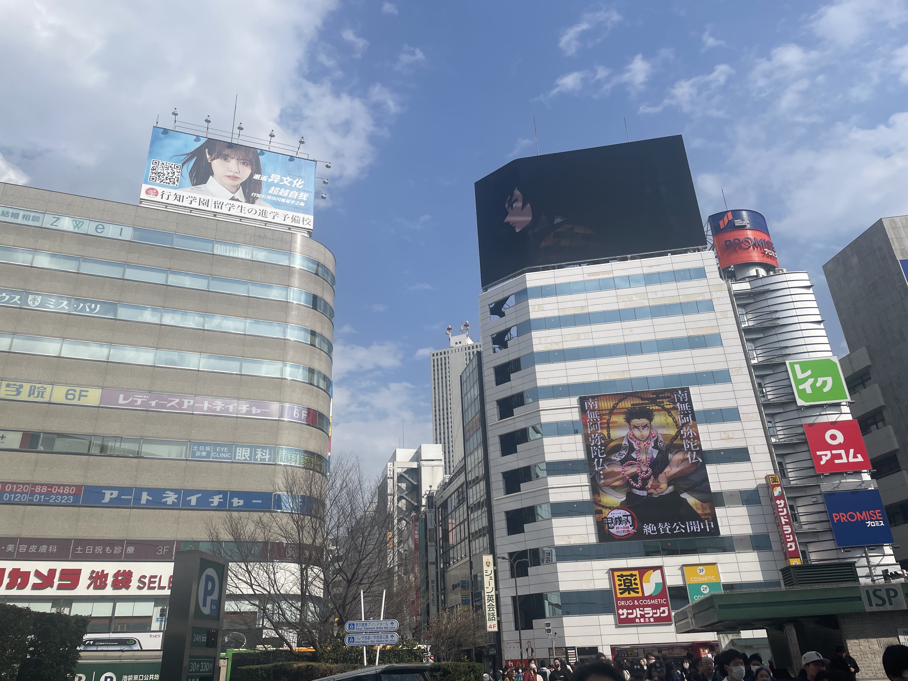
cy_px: 340
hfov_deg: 67.3
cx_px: 454
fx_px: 682
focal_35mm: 26
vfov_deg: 53.1
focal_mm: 4.2
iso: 32
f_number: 1.6
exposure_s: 1/6135
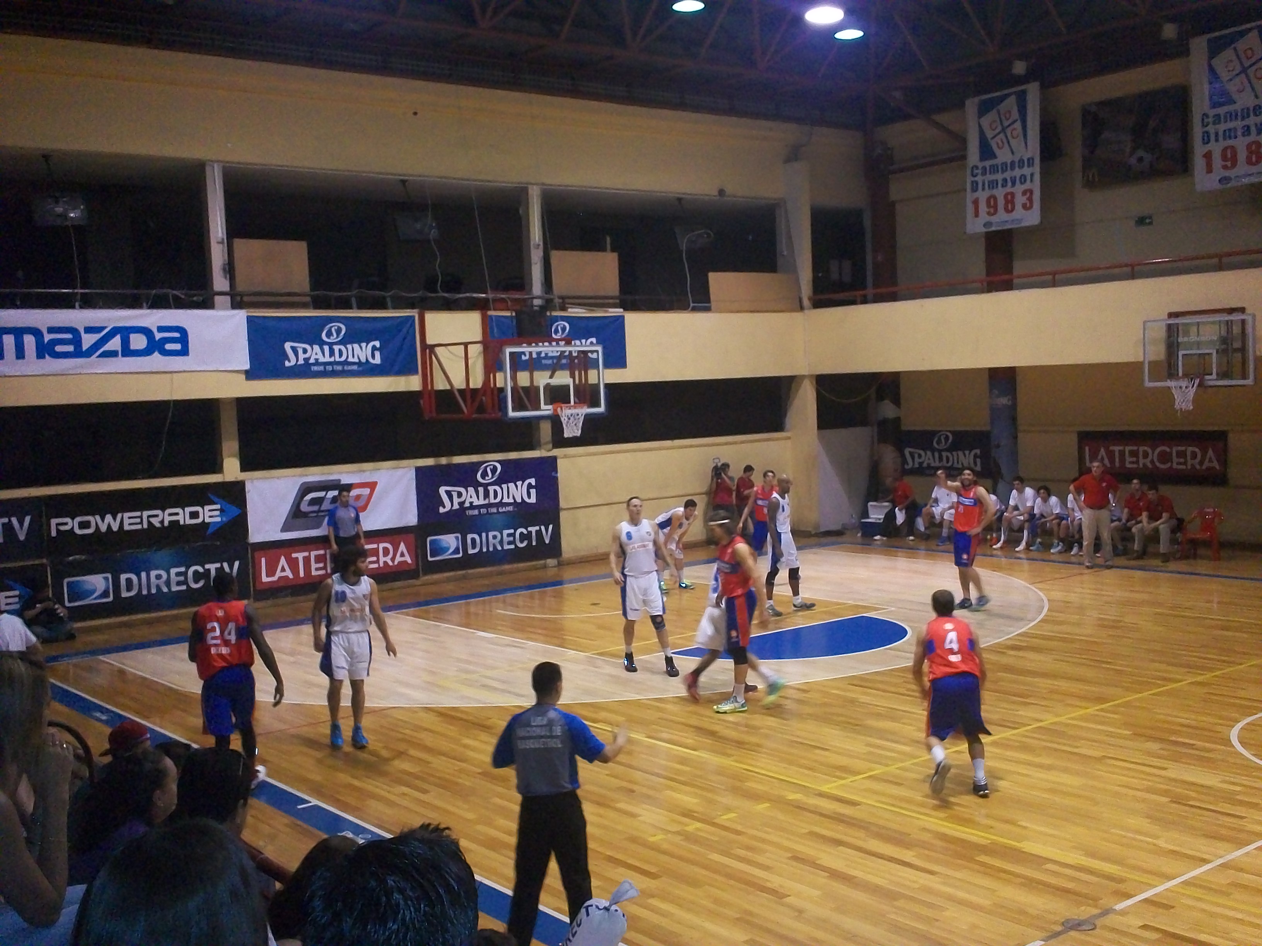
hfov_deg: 49.0
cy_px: 473
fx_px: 1385
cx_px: 631
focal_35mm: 38
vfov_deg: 37.7
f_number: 4.5
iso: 250
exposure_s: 1/30
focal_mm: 6.3
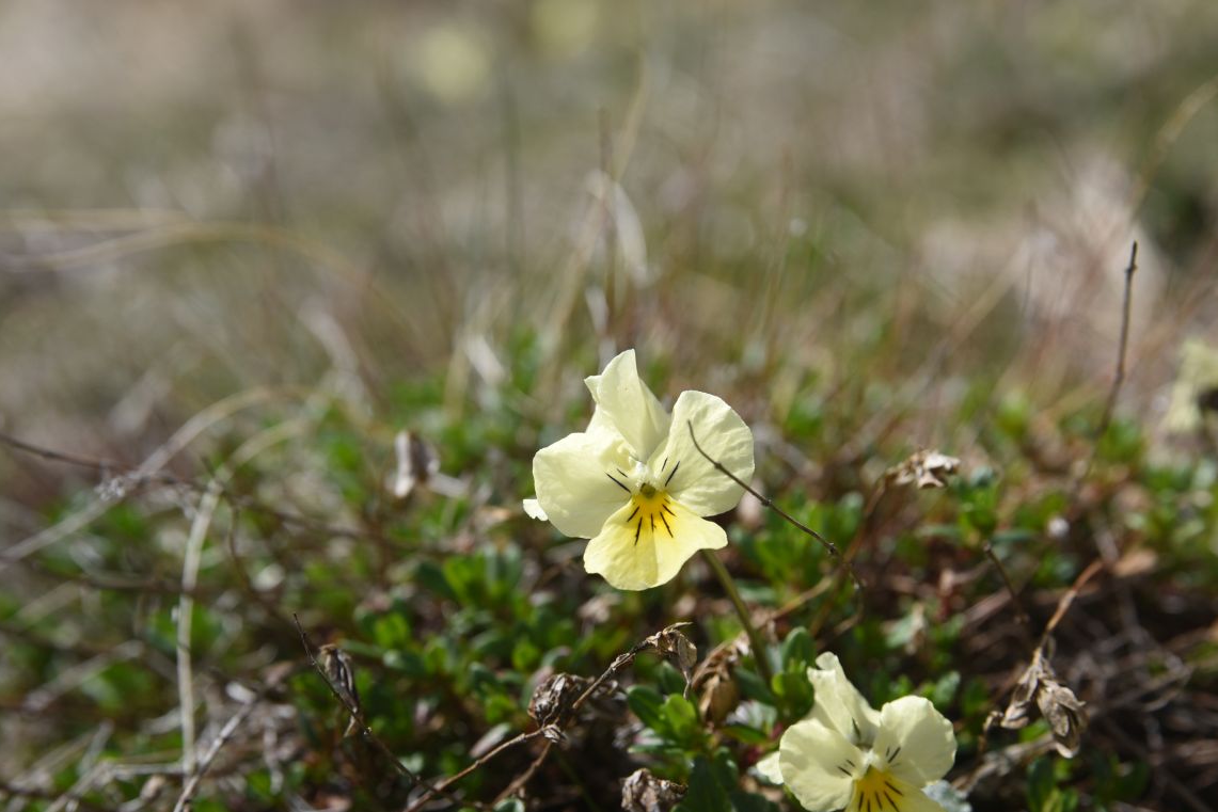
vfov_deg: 16.7
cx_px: 639
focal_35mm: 82
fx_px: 2774
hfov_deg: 24.8
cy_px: 445
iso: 125
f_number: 8
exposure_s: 1/500
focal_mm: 72
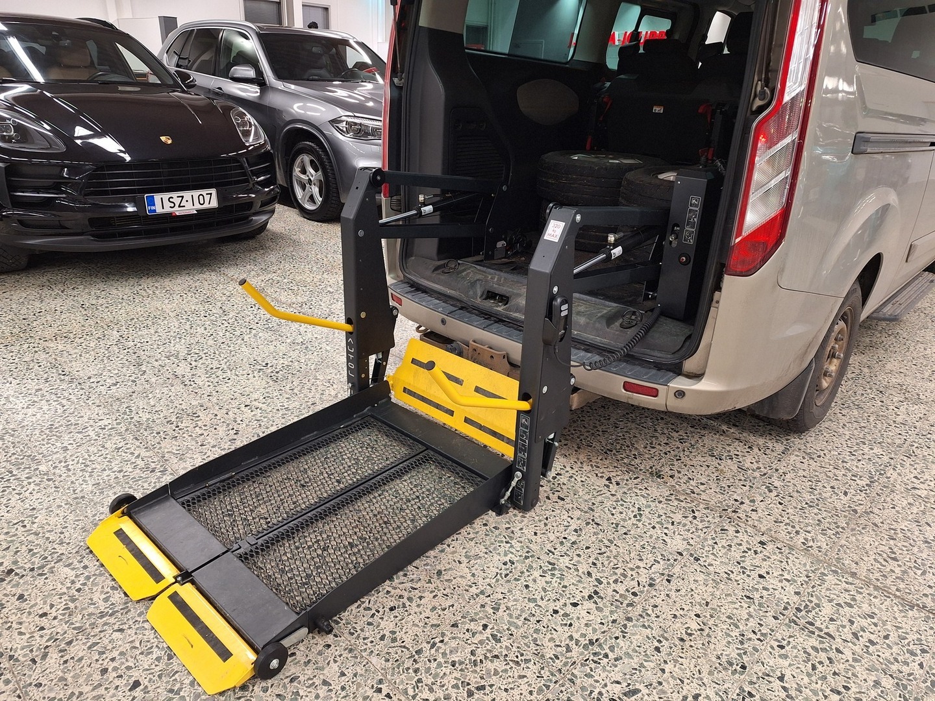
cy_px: 350
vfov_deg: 58.9
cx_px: 468
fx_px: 621
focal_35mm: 23
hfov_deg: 73.9
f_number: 1.8
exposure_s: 1/50
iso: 200
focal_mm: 5.54
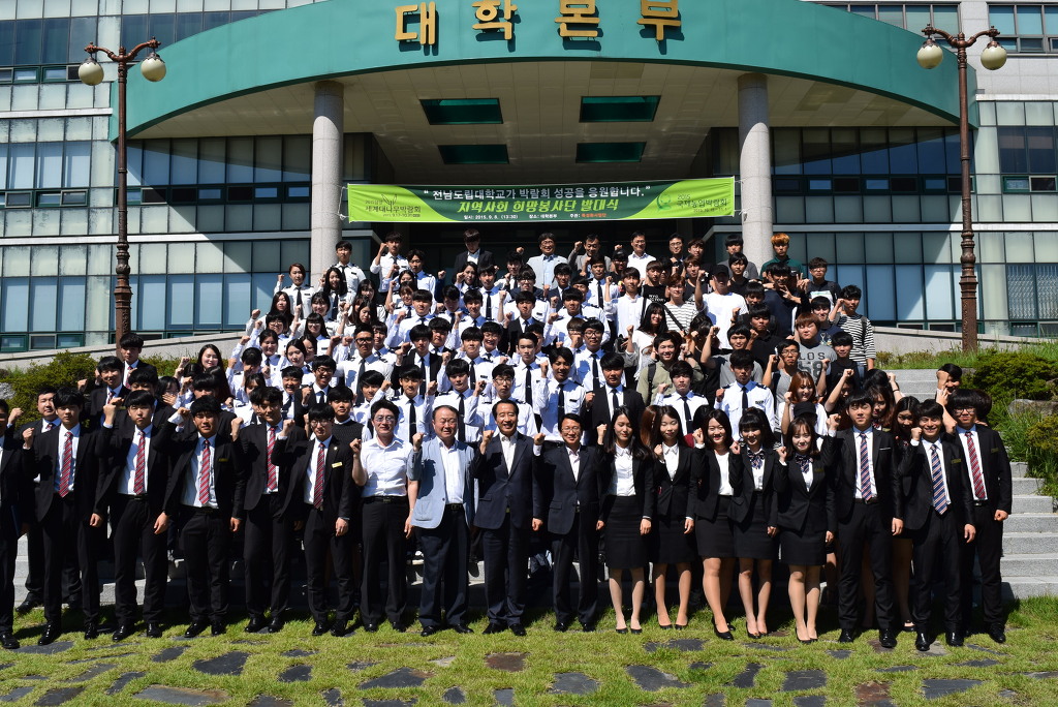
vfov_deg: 40.0
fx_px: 970
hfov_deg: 57.2
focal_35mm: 33
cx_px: 529
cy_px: 354
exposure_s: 1/400
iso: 200
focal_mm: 22
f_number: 10
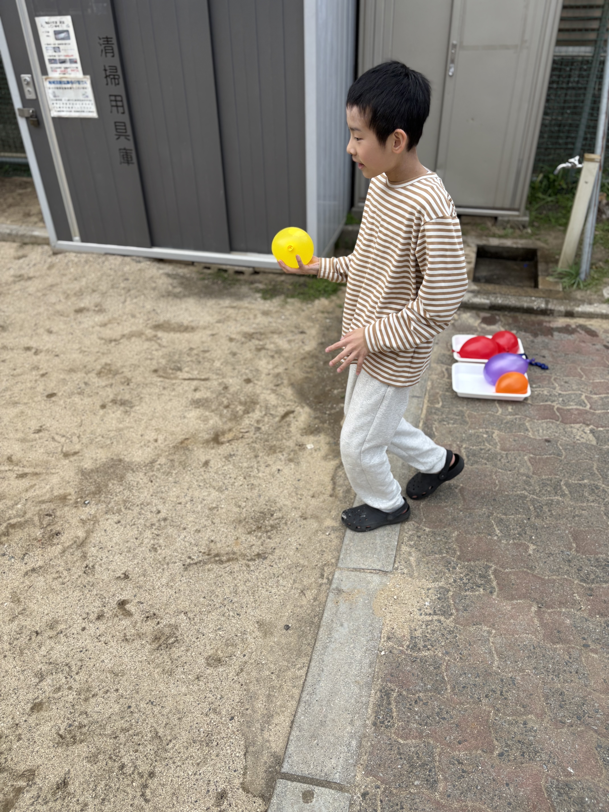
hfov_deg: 53.1
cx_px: 304
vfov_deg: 67.3
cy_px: 406
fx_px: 610
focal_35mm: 26
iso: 50
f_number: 1.6
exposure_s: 1/987
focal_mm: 5.96
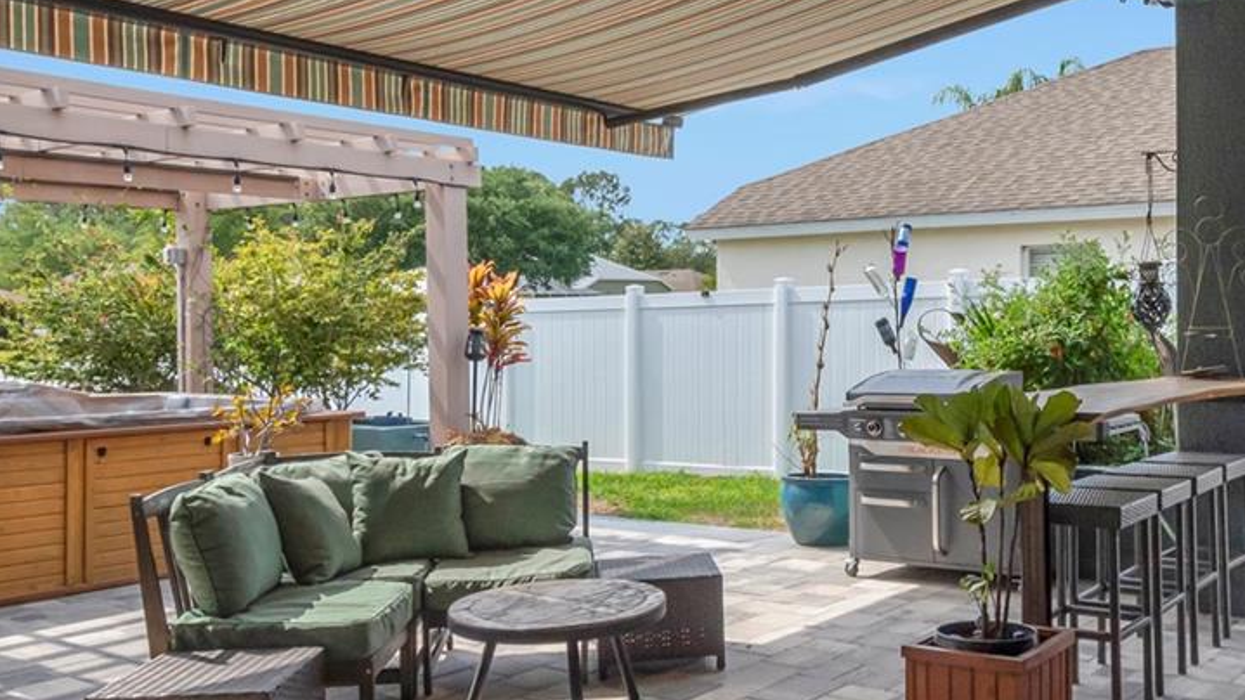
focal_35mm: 35
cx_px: 857
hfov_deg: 55.1
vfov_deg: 33.6
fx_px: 1156
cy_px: 267
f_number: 7.1
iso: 500
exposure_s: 1/1600
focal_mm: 10
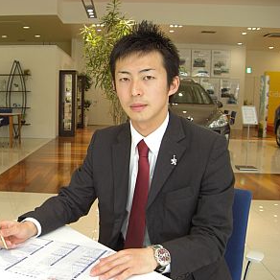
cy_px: 140
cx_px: 94
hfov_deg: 36.4
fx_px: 421
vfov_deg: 36.8
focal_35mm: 46
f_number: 2.7
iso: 64
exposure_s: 1/50
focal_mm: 6.2
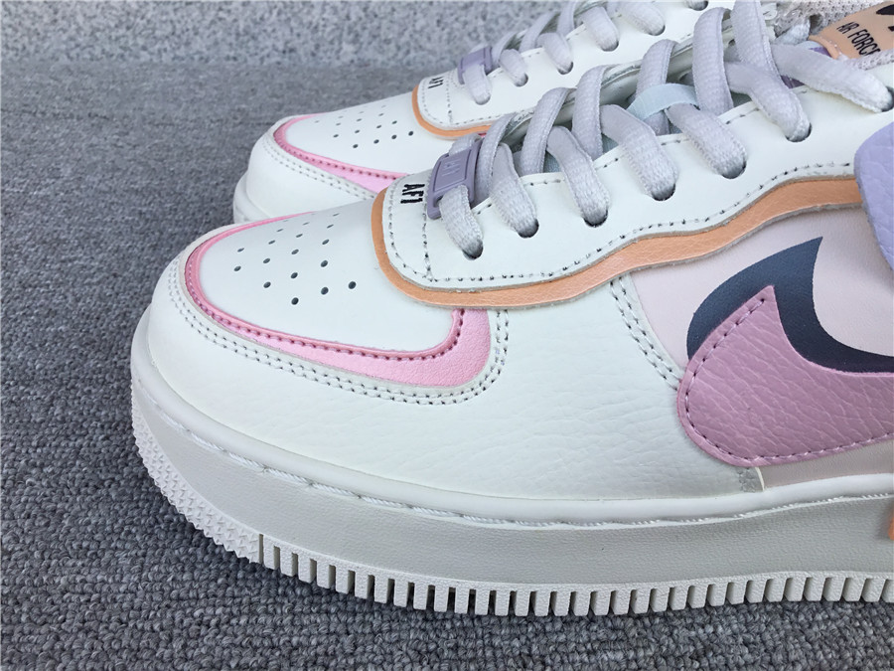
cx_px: 447
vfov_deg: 45.4
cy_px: 336
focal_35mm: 31
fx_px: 801
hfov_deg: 58.4
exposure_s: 1/295
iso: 25
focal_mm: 3.3
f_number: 2.4
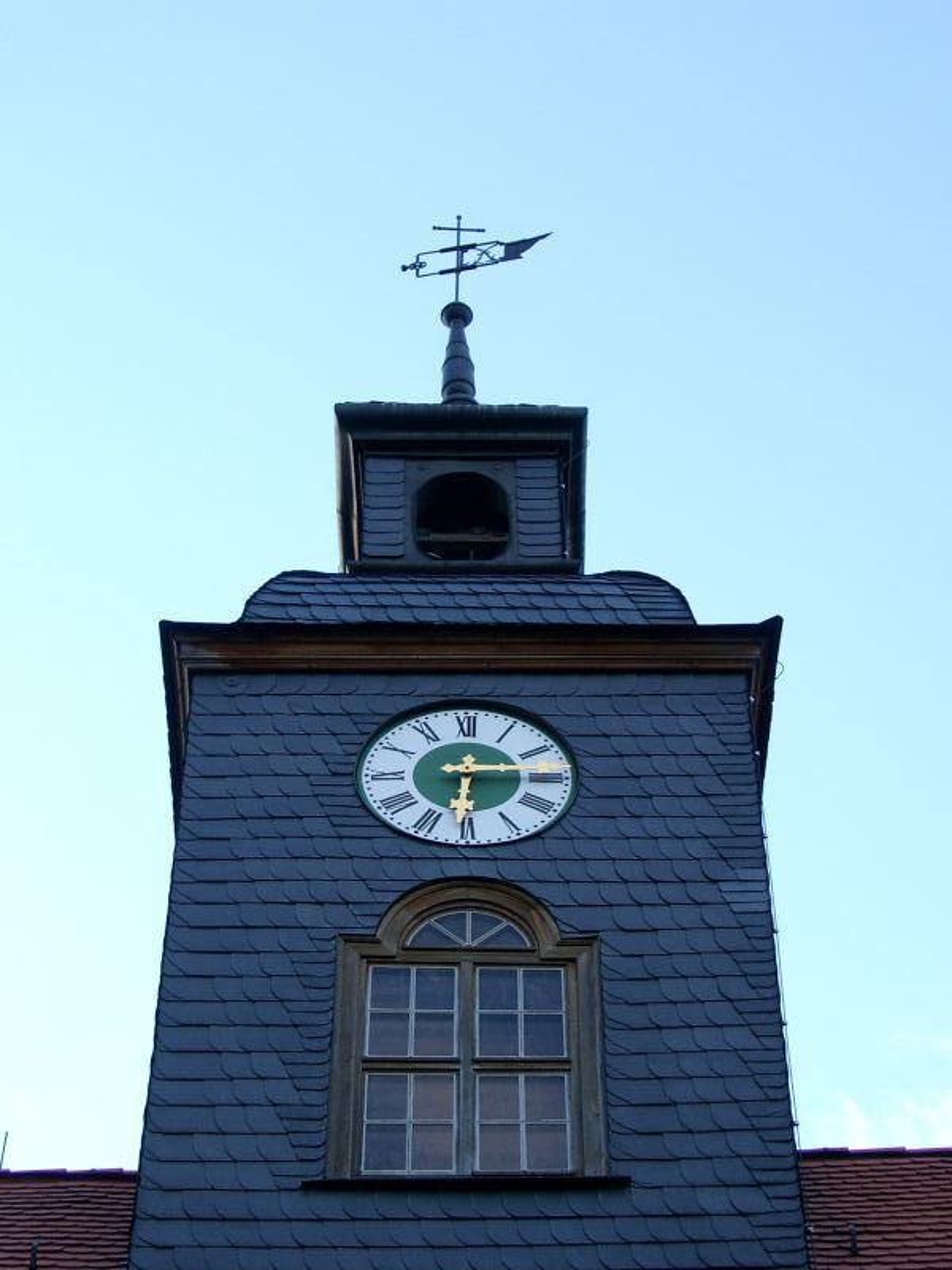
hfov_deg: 18.0
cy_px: 635
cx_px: 476
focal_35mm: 82
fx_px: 3007
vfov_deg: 23.8
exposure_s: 1/89.1
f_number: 2.8
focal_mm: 16.97
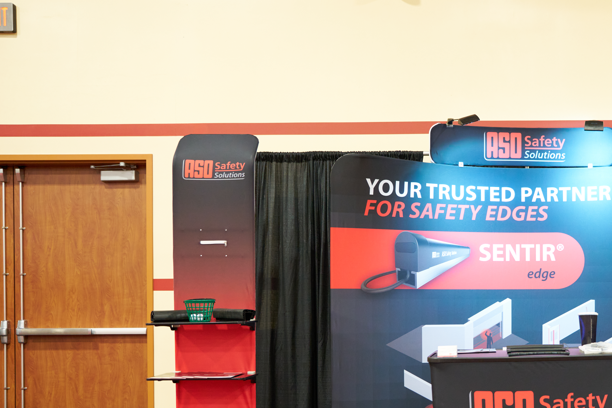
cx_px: 495
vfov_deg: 30.5
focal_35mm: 43
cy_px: 317
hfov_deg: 43.2
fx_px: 731
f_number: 2.8
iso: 2500
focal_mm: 23
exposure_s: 1/100
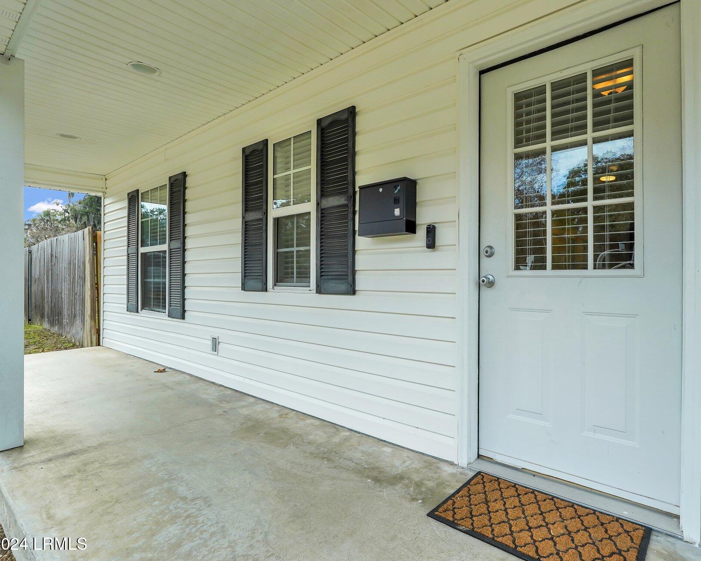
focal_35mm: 19
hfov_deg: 82.3
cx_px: 421
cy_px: 275
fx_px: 394
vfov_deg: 70.9
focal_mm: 16
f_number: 9
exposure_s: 1/320
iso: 500
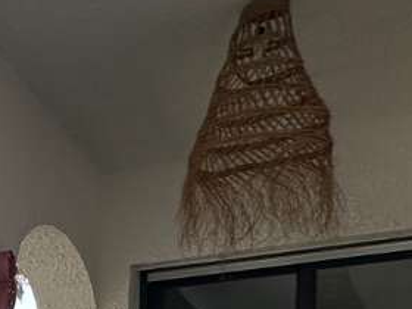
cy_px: 485
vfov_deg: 17.4
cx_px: -525
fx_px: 893
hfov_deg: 15.9
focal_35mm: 75
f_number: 2.2
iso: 50
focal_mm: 2.22
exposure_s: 1/1233
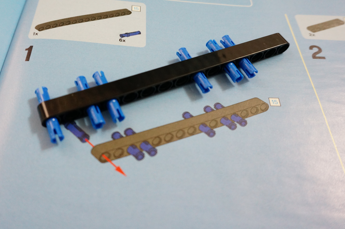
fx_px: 354
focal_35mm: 37
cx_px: 140
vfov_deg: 35.6
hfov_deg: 51.6
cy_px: 81
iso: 1600
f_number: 4
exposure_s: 1/30
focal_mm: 18
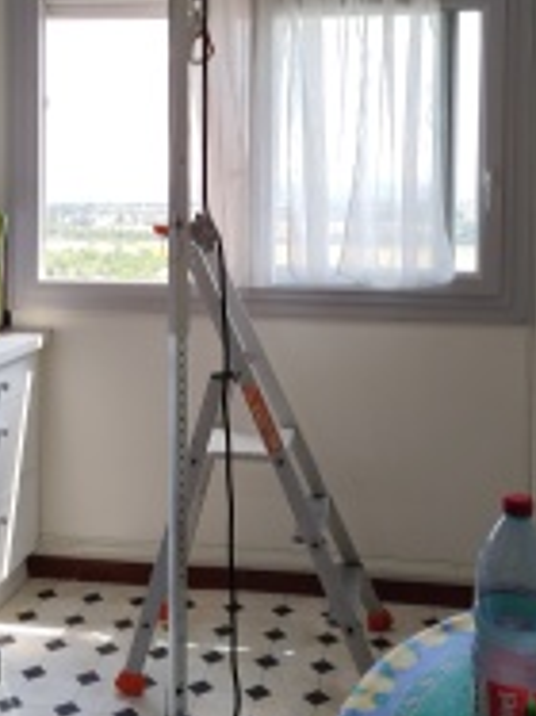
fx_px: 909
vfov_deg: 42.1
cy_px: 207
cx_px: 268
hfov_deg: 32.8
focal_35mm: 44
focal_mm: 5.31
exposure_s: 1/127
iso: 50
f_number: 1.7
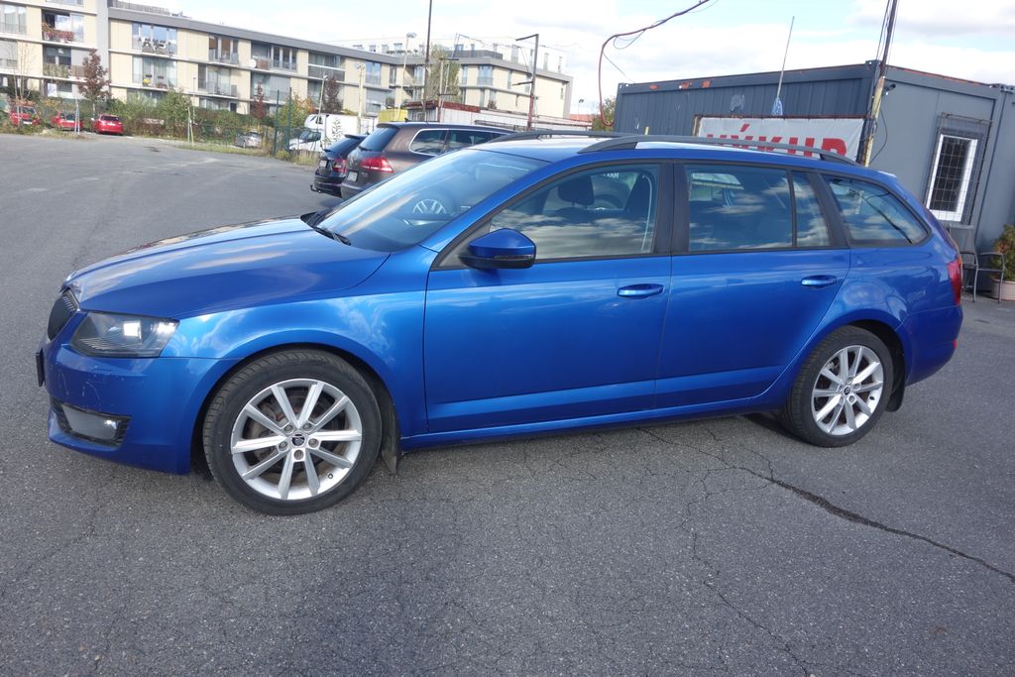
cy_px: 338
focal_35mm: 28
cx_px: 508
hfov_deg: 65.5
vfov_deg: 46.4
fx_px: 790
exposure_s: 1/125
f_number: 5.6
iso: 125
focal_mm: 10.4
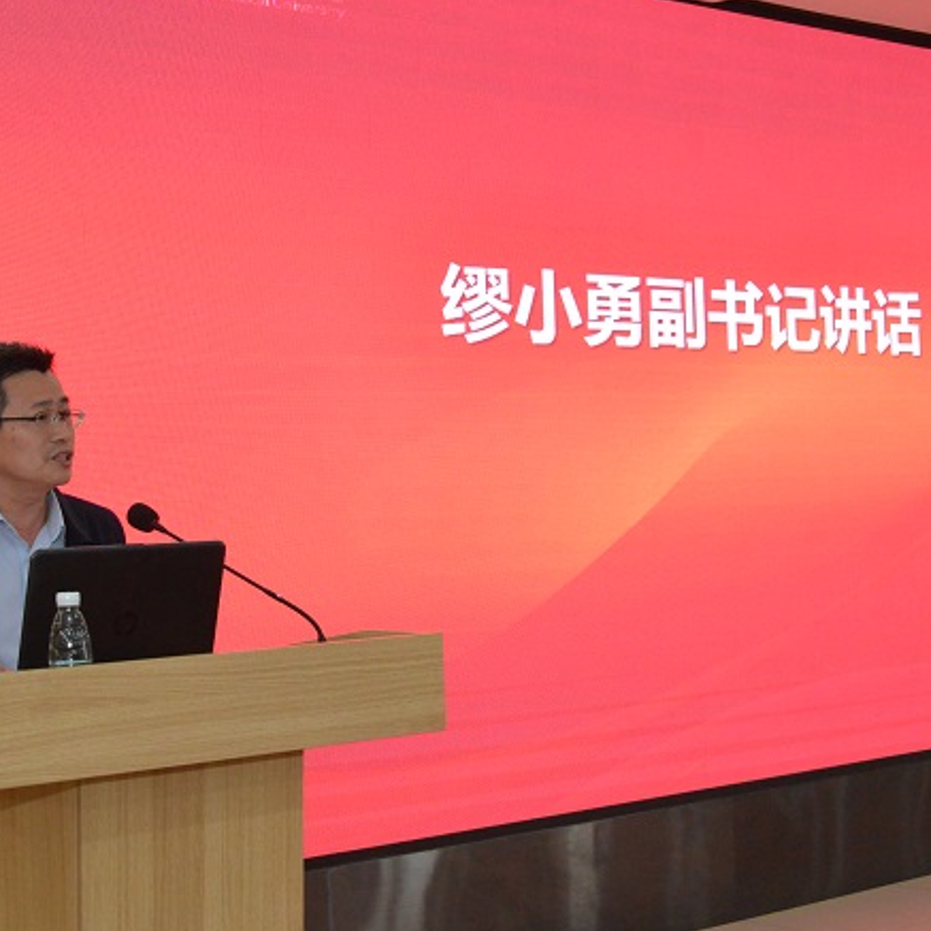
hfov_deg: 24.6
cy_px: 440
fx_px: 2130
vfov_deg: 24.7
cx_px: 337
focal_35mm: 70
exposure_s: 1/100
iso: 6400
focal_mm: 45
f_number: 10
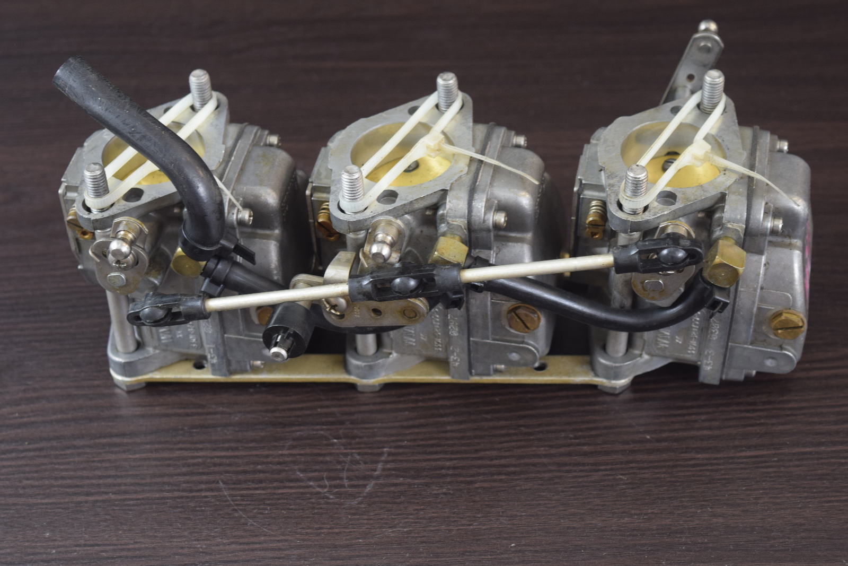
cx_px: 424
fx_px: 1837
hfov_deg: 26.0
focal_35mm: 78
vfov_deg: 17.5
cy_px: 283
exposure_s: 1/60
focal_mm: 52
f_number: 5.6
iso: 500
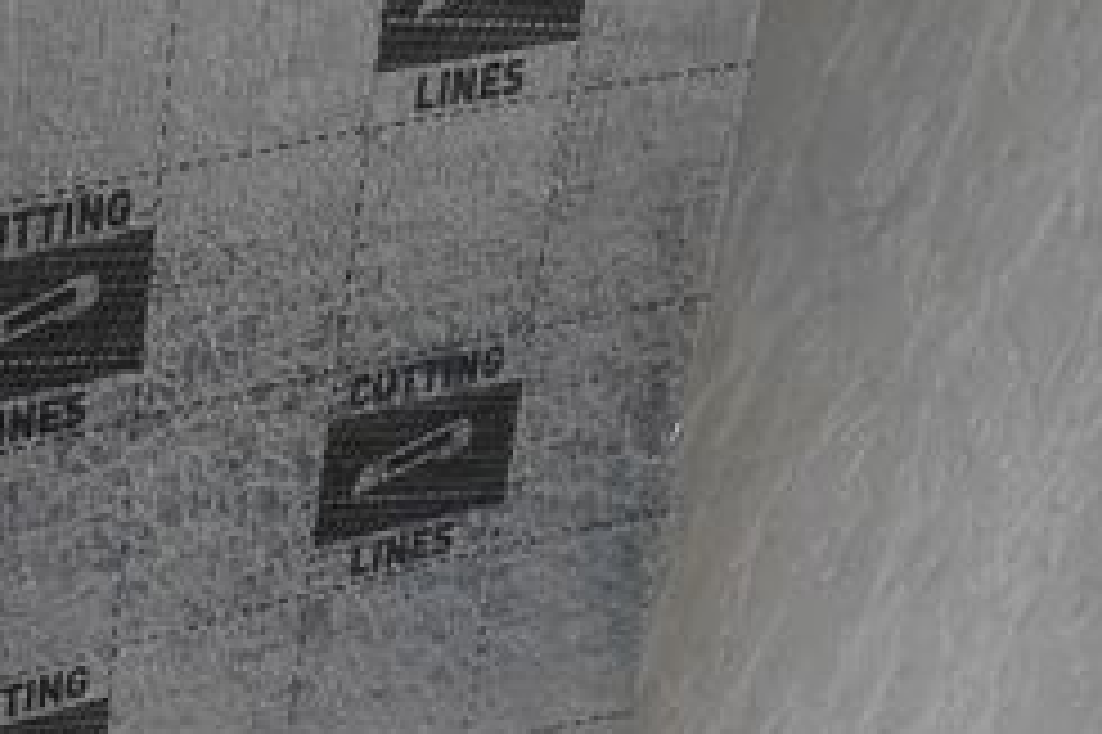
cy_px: 977
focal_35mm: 85
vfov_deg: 15.2
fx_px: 2600
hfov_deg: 21.4
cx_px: -364
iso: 775
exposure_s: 1/100
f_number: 1.9
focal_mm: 3.94
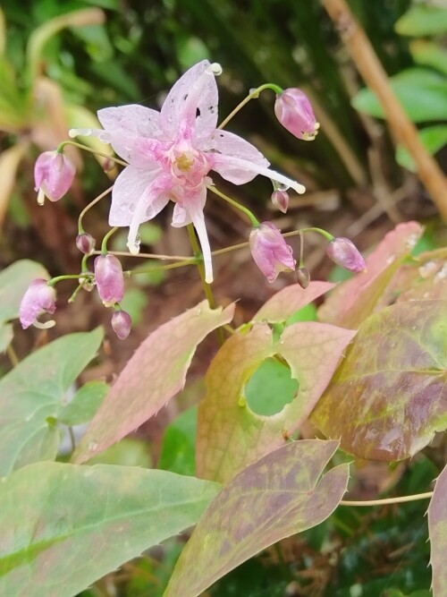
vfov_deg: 36.2
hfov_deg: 27.5
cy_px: 298
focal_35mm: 53
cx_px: 224
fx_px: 913
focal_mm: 4.95
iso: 536
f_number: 1.9
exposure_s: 1/100
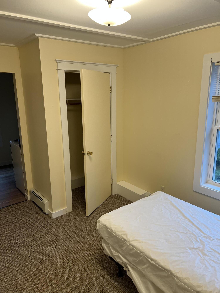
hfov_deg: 53.1
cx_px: 110
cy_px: 146
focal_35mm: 26
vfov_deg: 67.3
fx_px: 220
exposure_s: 1/120
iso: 100
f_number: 1.5
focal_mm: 5.7
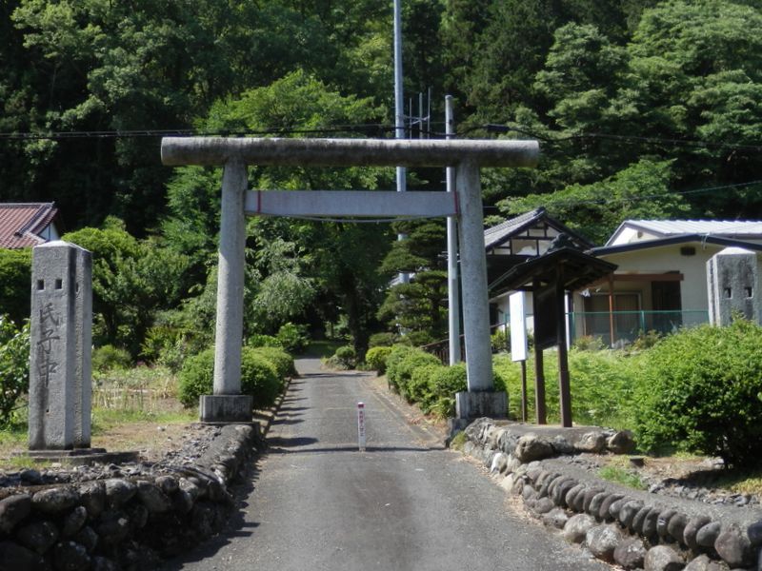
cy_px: 286
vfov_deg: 32.2
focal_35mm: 45
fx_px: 991
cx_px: 381
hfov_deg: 42.1
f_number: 3.8
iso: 80
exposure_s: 1/320
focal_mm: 8
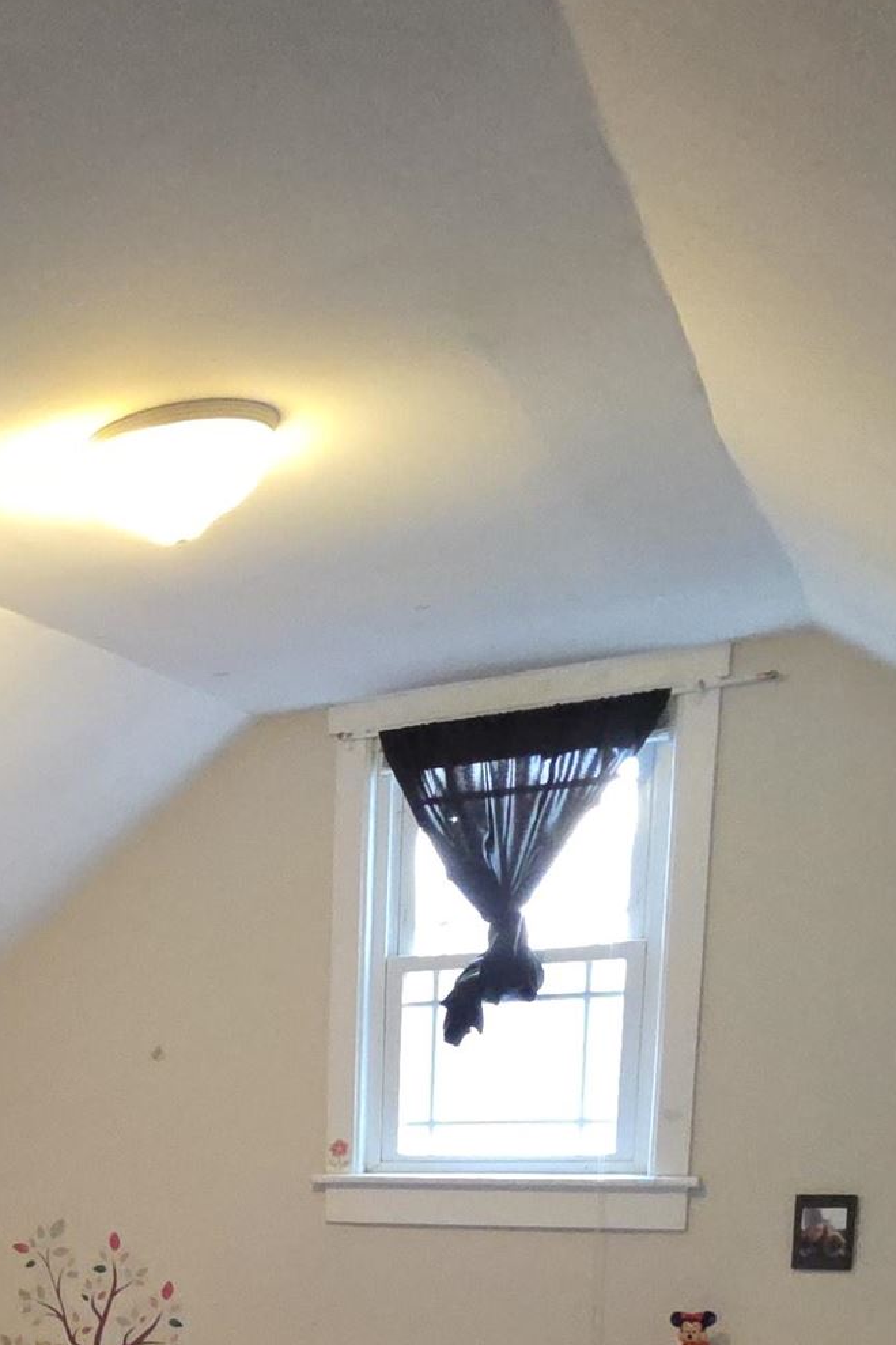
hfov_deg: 27.2
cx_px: -243
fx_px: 1568
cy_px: 1399
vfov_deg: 39.7
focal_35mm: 42
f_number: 1.9
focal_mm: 2.2
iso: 500
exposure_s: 1/60
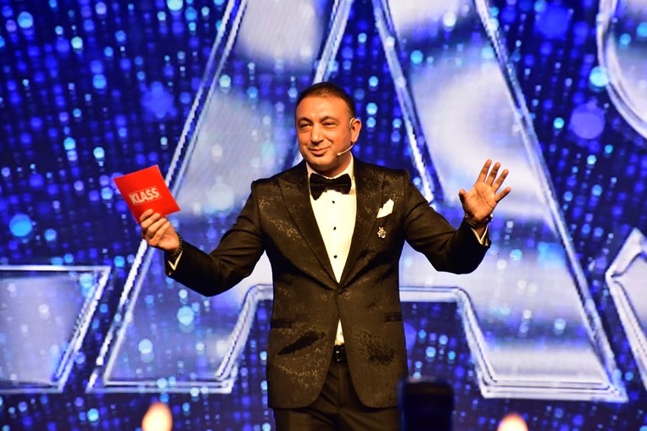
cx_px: 323
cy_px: 215
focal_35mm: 151
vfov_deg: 9.1
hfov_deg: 13.6
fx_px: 2714
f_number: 5.6
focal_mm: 100
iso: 1000
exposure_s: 1/125
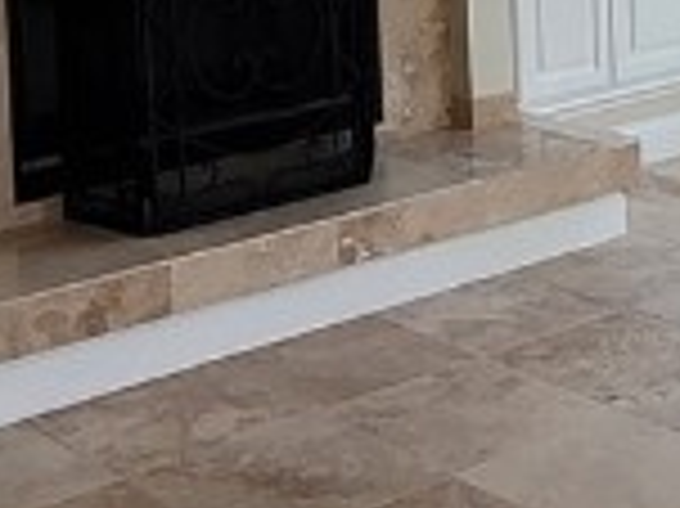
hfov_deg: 21.9
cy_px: -234
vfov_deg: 15.6
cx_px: 558
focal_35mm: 88
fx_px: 1727
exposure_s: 1/60
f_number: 2.2
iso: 80
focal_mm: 2.2
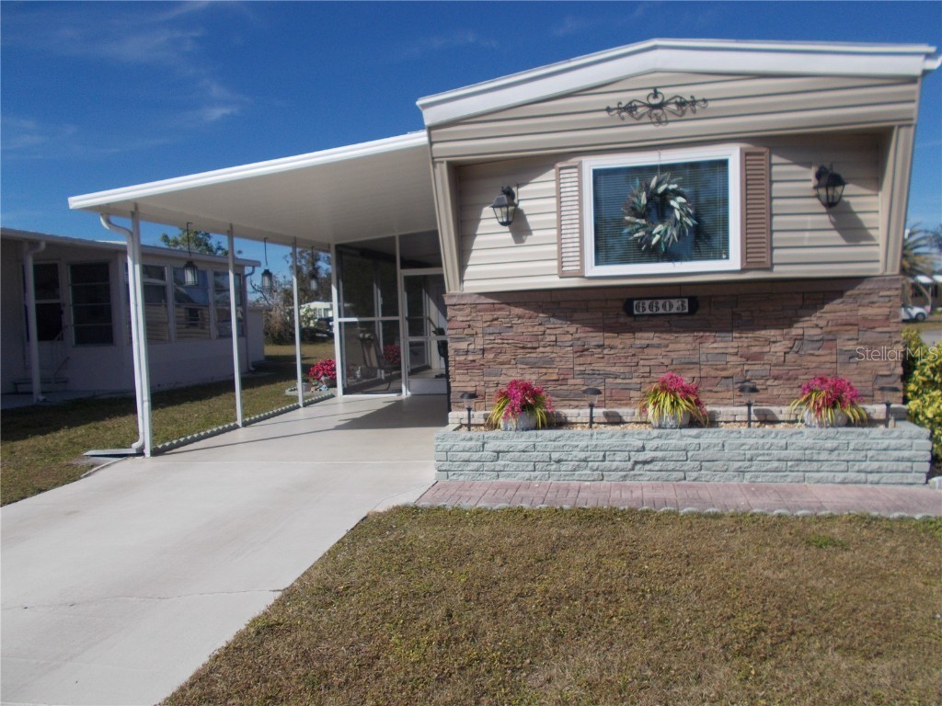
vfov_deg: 53.1
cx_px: 471
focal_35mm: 26
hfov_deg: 67.3
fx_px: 708
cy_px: 353
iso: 80
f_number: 8
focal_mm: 4.6
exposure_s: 1/320
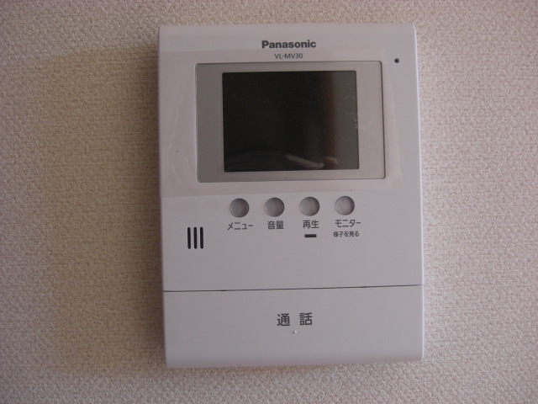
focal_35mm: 38
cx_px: 269
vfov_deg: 37.7
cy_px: 202
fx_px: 591
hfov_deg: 49.0
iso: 200
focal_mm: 7.9
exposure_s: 1/100
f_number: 2.8
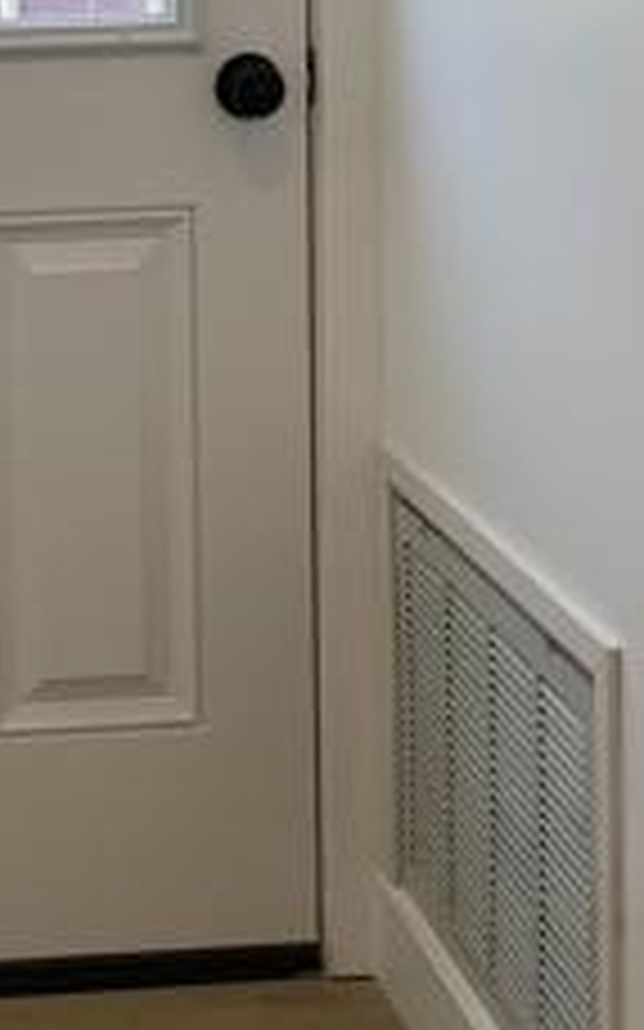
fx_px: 2417
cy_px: 171
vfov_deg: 23.6
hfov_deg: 14.8
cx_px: -77
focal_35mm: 86
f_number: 1.8
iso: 16
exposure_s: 1/158
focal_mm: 3
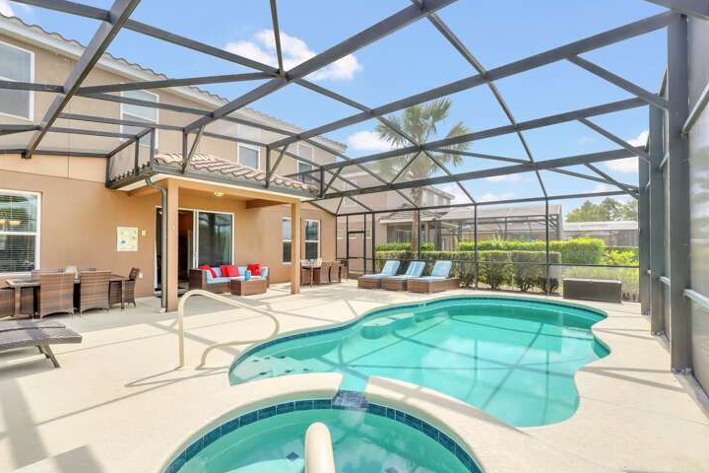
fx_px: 315
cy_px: 244
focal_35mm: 16
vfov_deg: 73.7
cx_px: 341
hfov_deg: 96.7
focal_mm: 10
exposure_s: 1/4000
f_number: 6.3
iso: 100
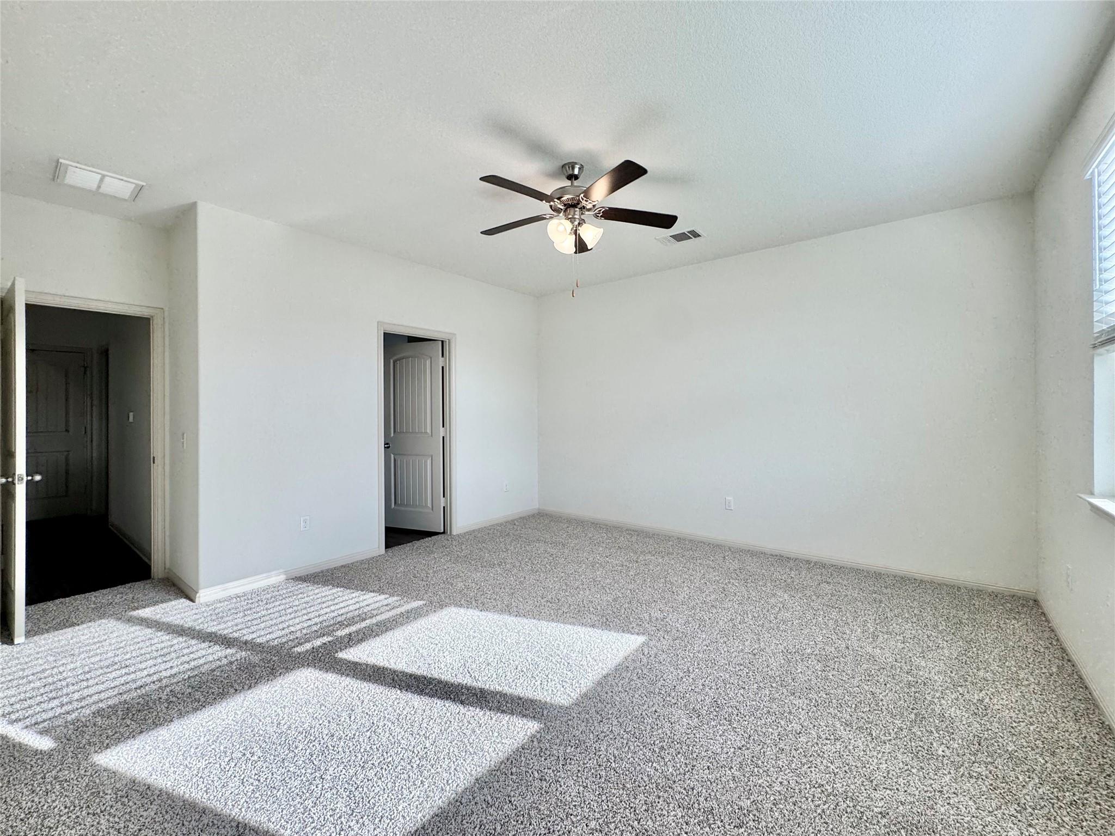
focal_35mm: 14
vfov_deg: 85.7
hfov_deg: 102.1
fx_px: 451
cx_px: 558
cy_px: 418
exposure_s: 1/120
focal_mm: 2.22
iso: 50
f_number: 2.2
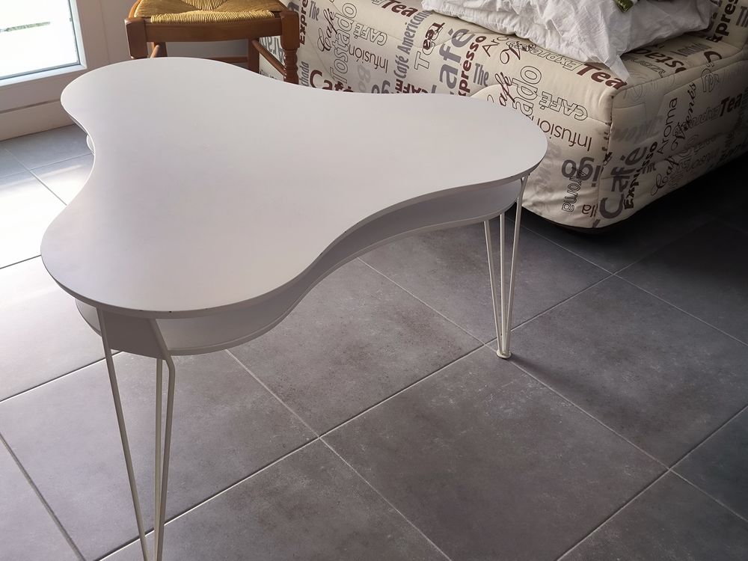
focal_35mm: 24
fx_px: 519
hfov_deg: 71.6
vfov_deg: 56.8
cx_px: 374
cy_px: 280
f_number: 1.7
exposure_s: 1/100
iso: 258
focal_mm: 5.24
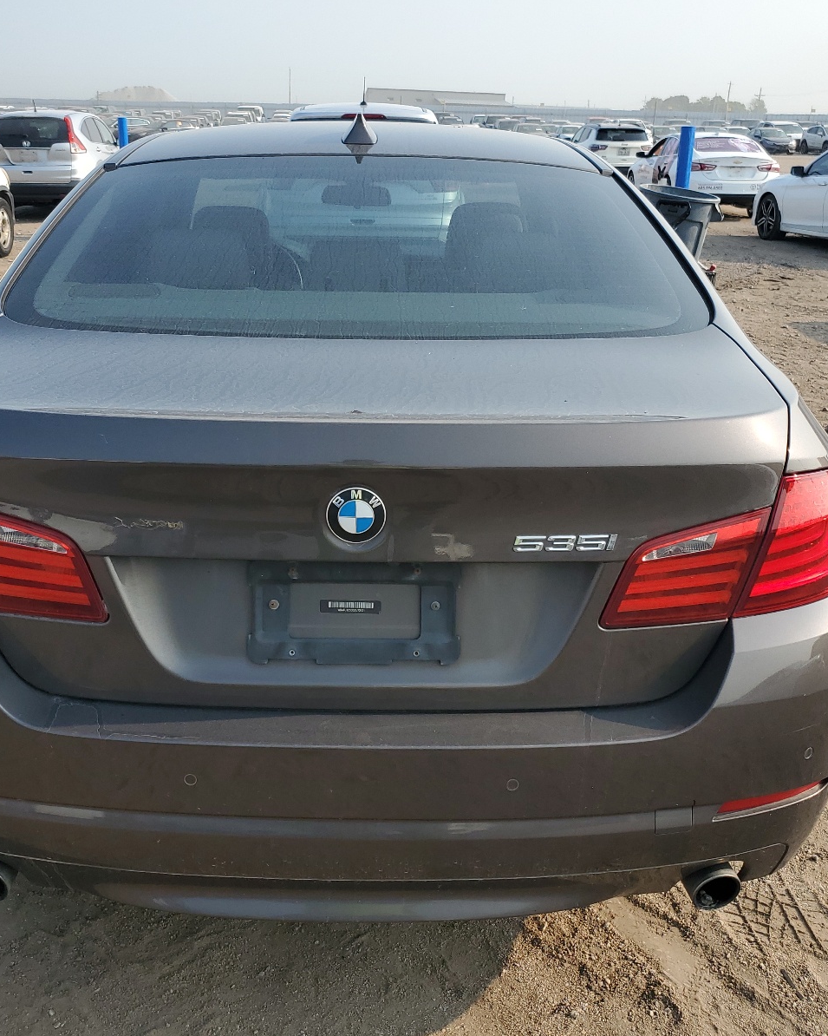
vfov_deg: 52.8
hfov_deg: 43.2
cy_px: 518
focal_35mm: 34
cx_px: 349
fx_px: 1042
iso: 50
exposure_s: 1/1667
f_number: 1.5
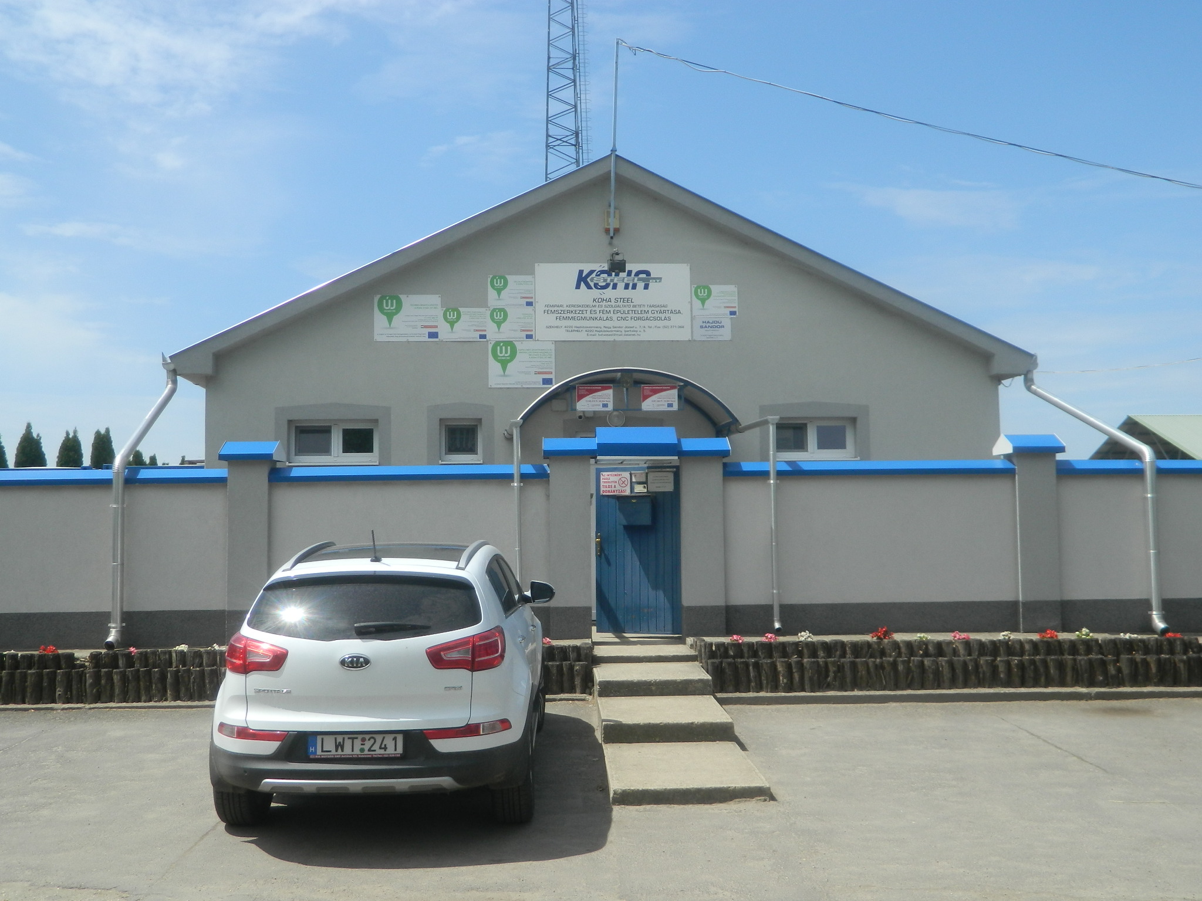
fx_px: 1215
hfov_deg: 52.6
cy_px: 450
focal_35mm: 35
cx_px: 601
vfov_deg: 40.7
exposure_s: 1/125
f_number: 9.4
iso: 80
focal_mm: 6.2
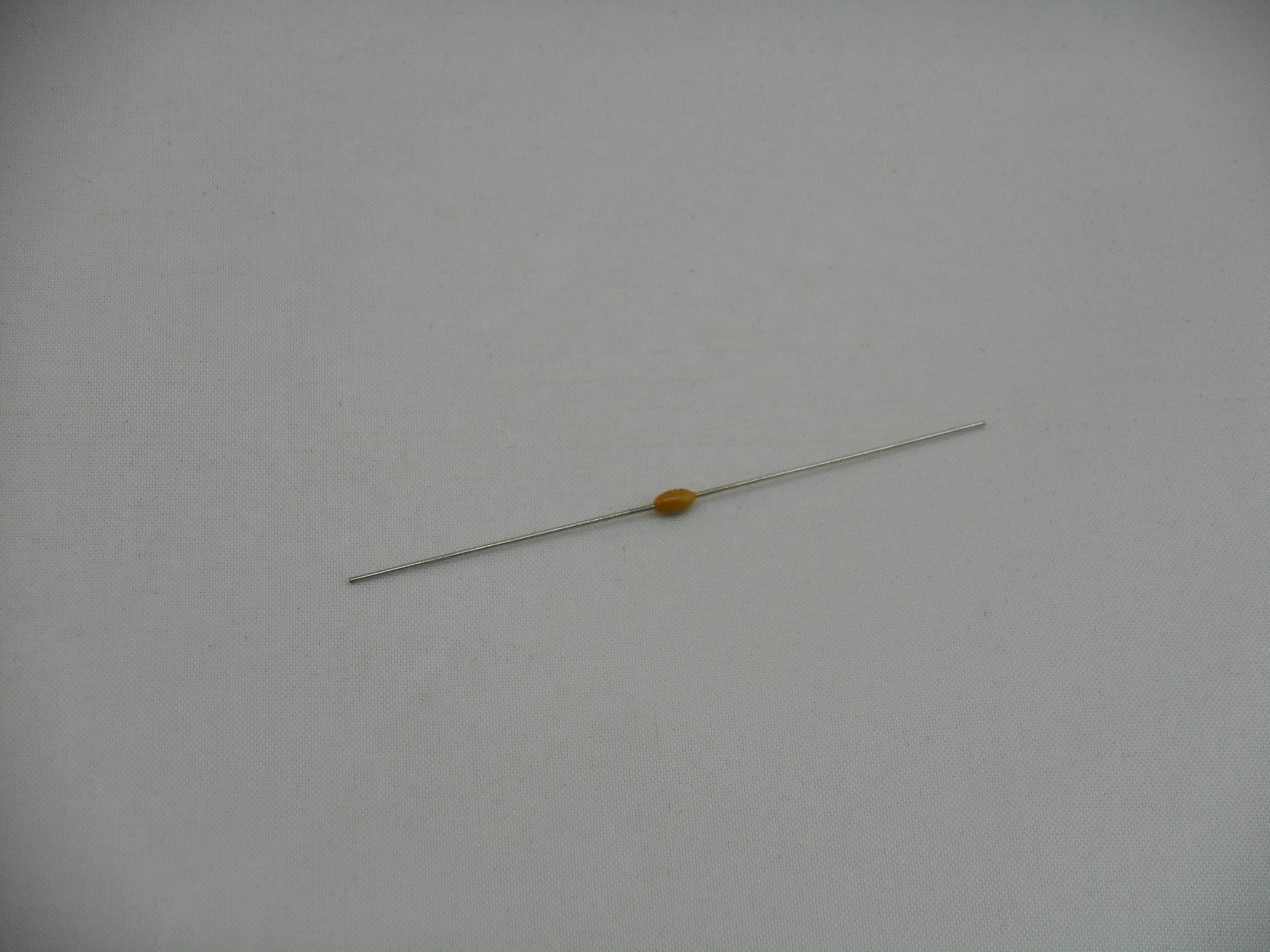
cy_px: 476
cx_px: 635
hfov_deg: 16.8
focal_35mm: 117
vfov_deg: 12.7
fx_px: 4293
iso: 140
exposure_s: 1/60
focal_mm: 20.9
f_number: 5.9
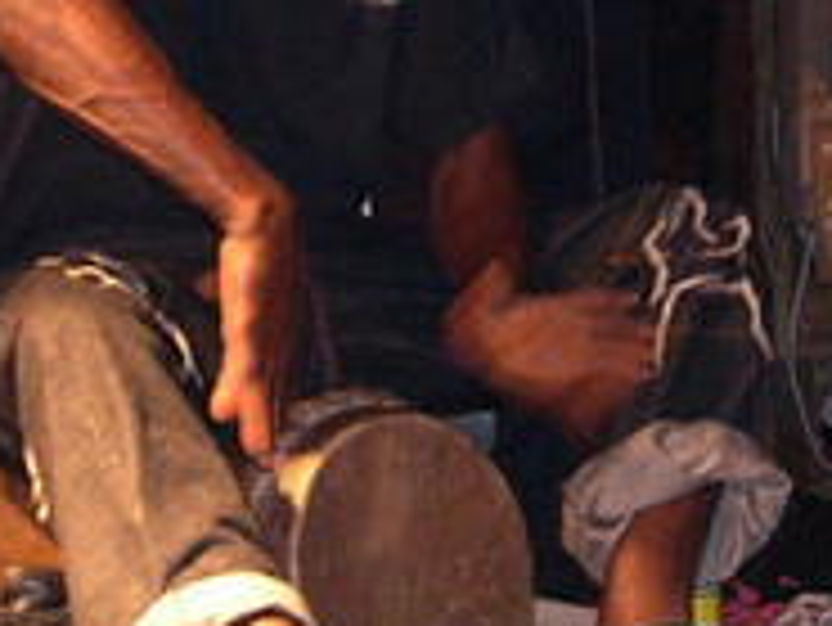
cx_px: 562
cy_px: 0
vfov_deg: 6.9
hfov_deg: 9.2
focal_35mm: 214
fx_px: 5147
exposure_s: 1/60
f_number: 3.5
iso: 400
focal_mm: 13.2
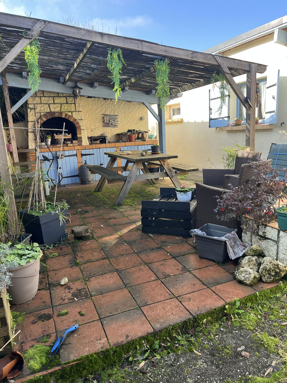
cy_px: 192
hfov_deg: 53.1
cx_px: 144
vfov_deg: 67.3
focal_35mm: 26
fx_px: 287
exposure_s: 1/367
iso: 50
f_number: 1.6
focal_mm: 5.1
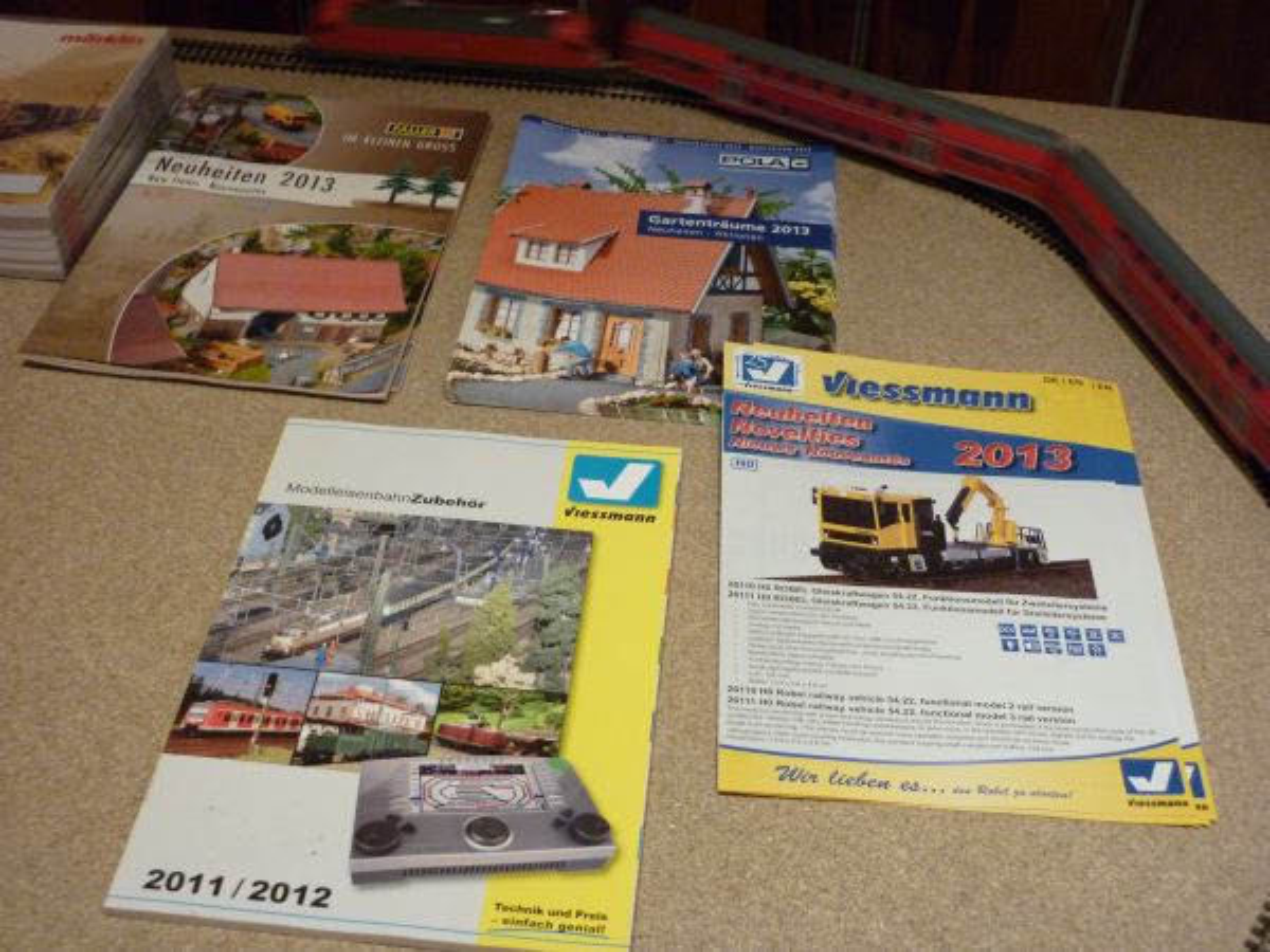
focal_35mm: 42
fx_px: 1541
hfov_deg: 44.8
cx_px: 635
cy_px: 476
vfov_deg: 34.3
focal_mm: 6.9
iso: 400
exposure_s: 1/25
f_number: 3
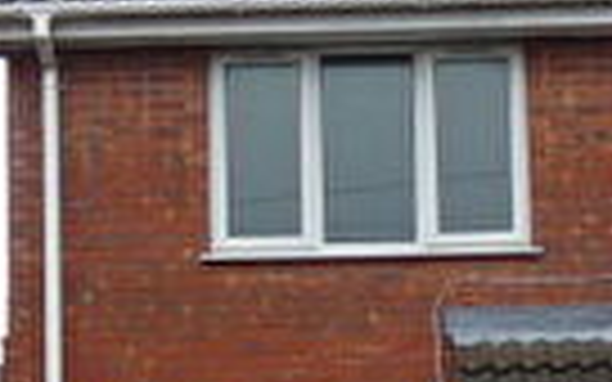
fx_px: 1818
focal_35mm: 109
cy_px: 515
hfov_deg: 19.1
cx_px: 320
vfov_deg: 11.6
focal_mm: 3.6
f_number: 2.8
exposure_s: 1/250
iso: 80
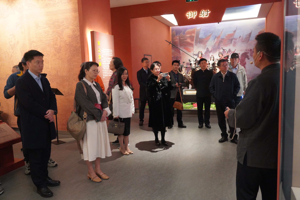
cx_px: 150
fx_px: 242
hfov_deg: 63.7
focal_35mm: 29
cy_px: 100
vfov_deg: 45.0
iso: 12800
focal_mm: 29
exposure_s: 1/100
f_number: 4
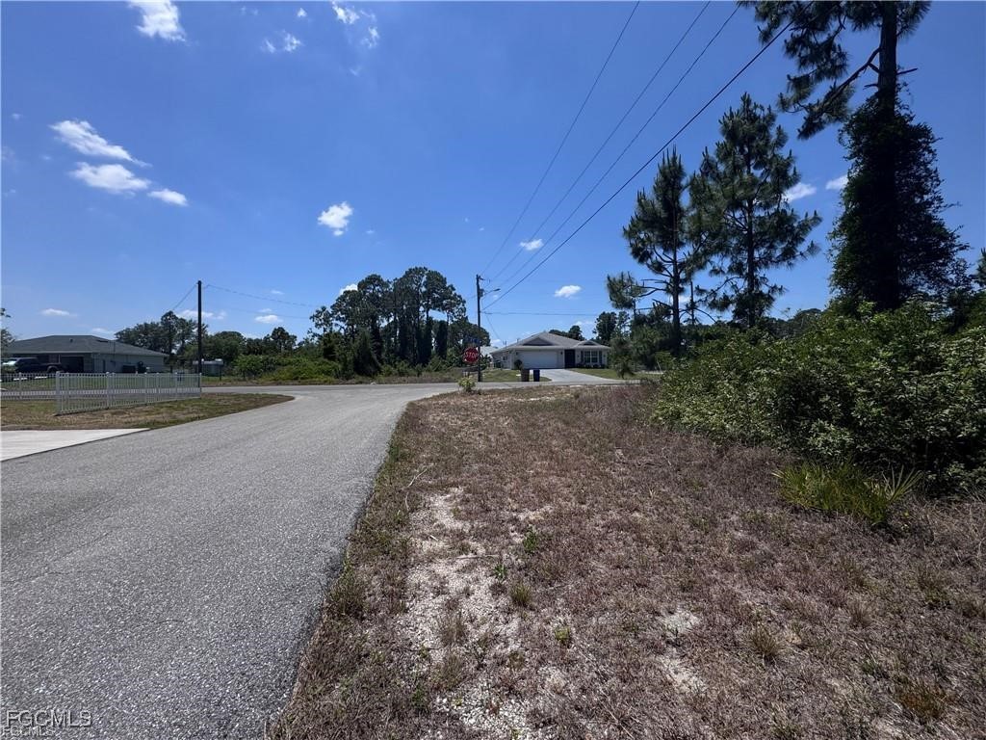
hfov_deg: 102.1
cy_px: 370
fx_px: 399
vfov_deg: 85.7
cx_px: 493
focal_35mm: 14
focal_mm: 2.22
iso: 50
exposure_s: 1/3906
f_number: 2.2
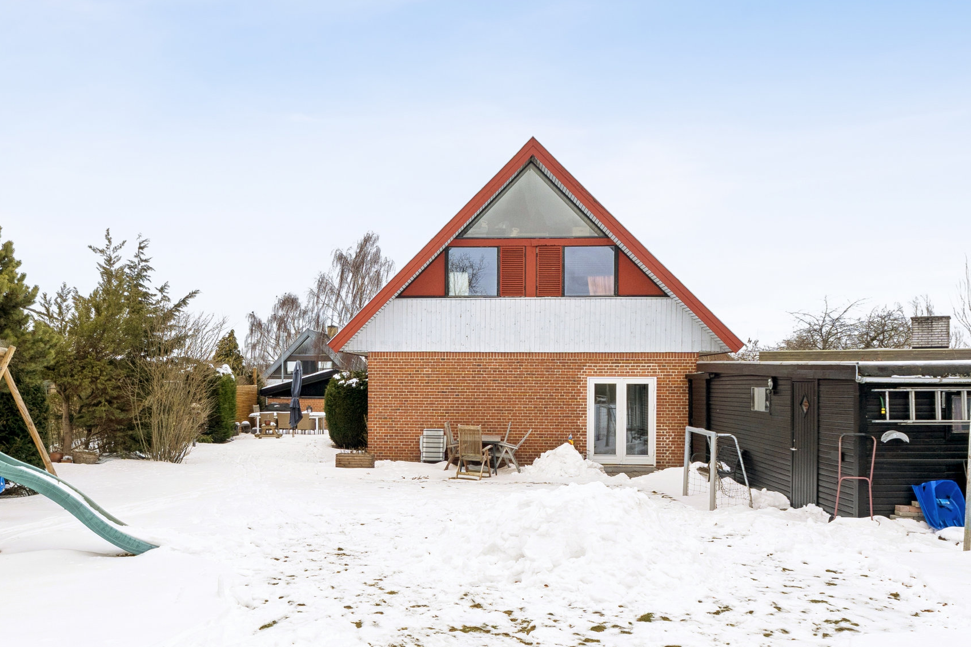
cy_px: 408
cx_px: 429
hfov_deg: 61.0
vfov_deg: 42.7
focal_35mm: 30
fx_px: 821
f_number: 8
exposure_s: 1/320
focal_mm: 11.5
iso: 200
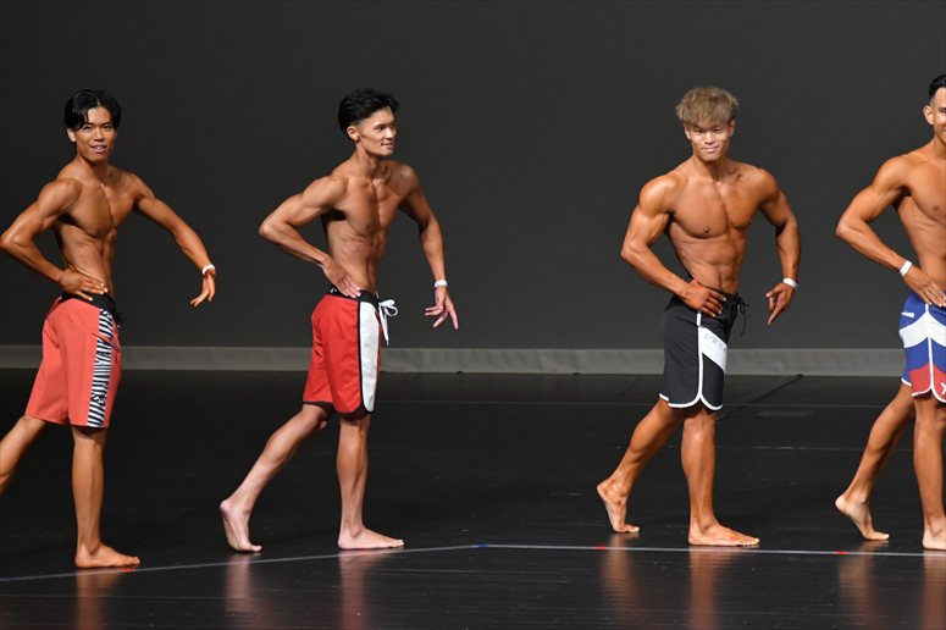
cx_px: 473
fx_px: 7880
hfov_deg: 6.9
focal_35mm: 300
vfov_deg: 4.6
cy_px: 315
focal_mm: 200
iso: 4000
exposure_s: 1/400
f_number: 5.6
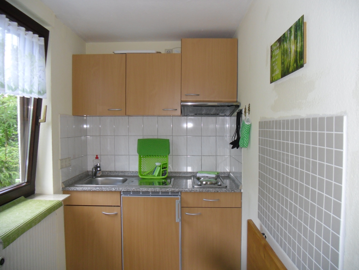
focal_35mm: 27
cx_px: 180
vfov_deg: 51.4
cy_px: 135
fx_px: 280
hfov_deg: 65.3
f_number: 3.2
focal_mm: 4.9
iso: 200
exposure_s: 1/60
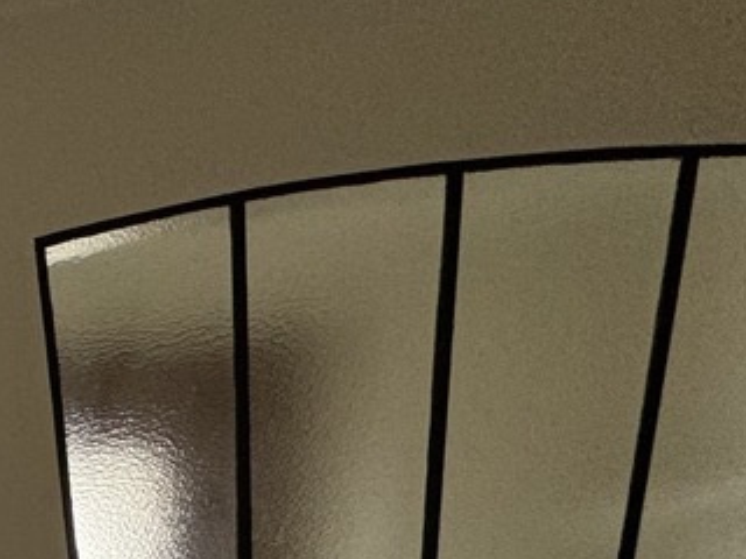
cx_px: -625
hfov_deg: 21.3
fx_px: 1207
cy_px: 832
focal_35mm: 56
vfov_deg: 21.9
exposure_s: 1/99
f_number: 2.2
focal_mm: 2.22
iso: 80
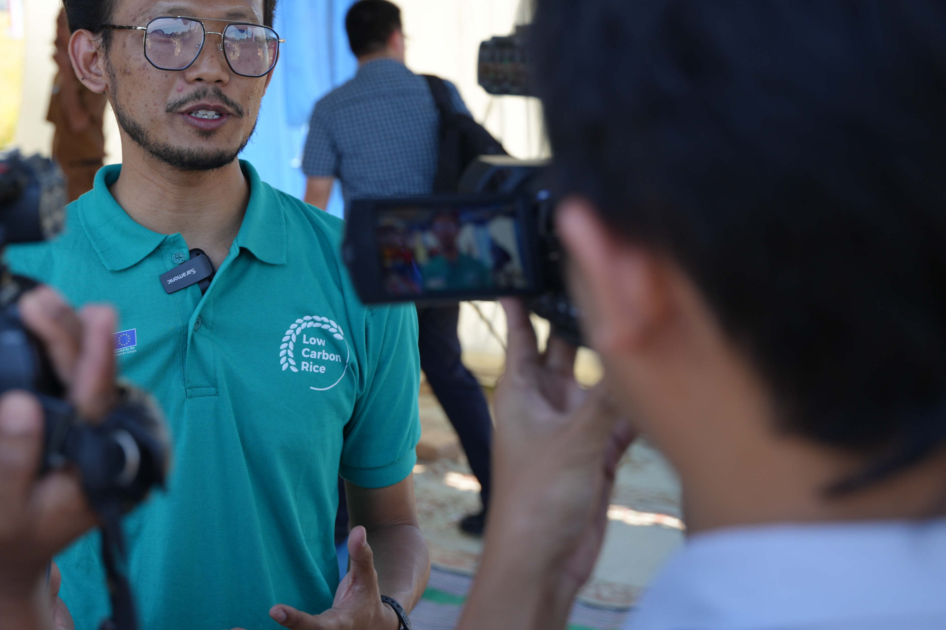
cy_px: 155
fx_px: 1629
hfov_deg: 31.7
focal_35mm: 62
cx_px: 212
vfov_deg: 21.7
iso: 125
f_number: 3.5
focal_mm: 39
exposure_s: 1/250
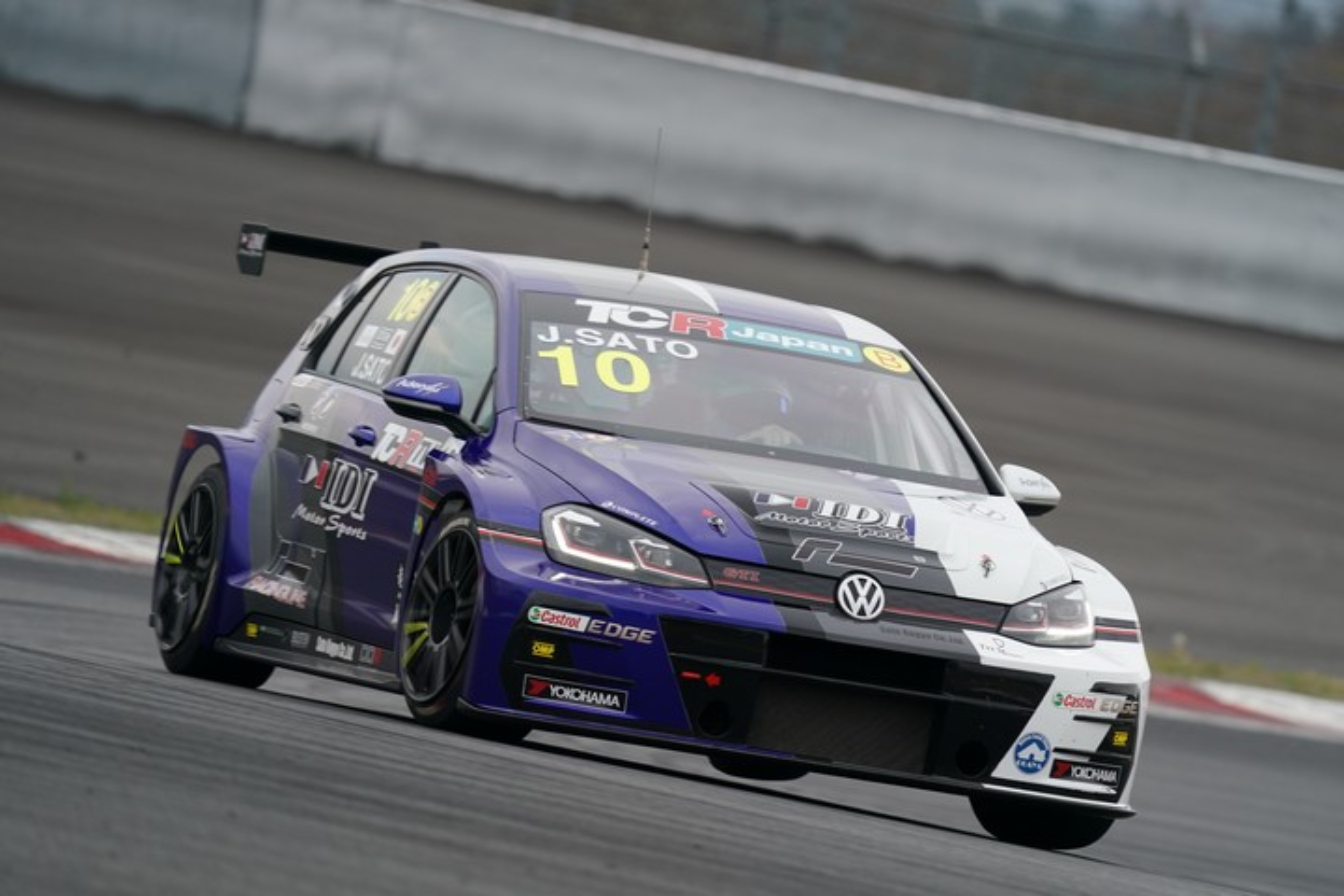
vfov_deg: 2.8
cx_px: 672
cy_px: 448
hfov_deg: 4.2
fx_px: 18404
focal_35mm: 493
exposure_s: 1/500
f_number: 6.3
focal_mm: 493
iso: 400
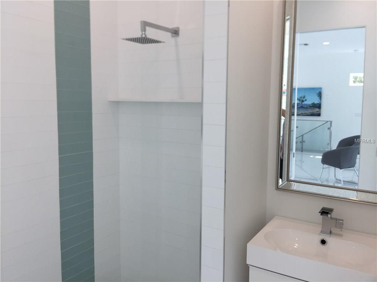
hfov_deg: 61.7
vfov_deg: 48.2
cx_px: 188
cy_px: 141
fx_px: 316
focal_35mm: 29
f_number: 2.2
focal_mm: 4.15
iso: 32
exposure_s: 1/120
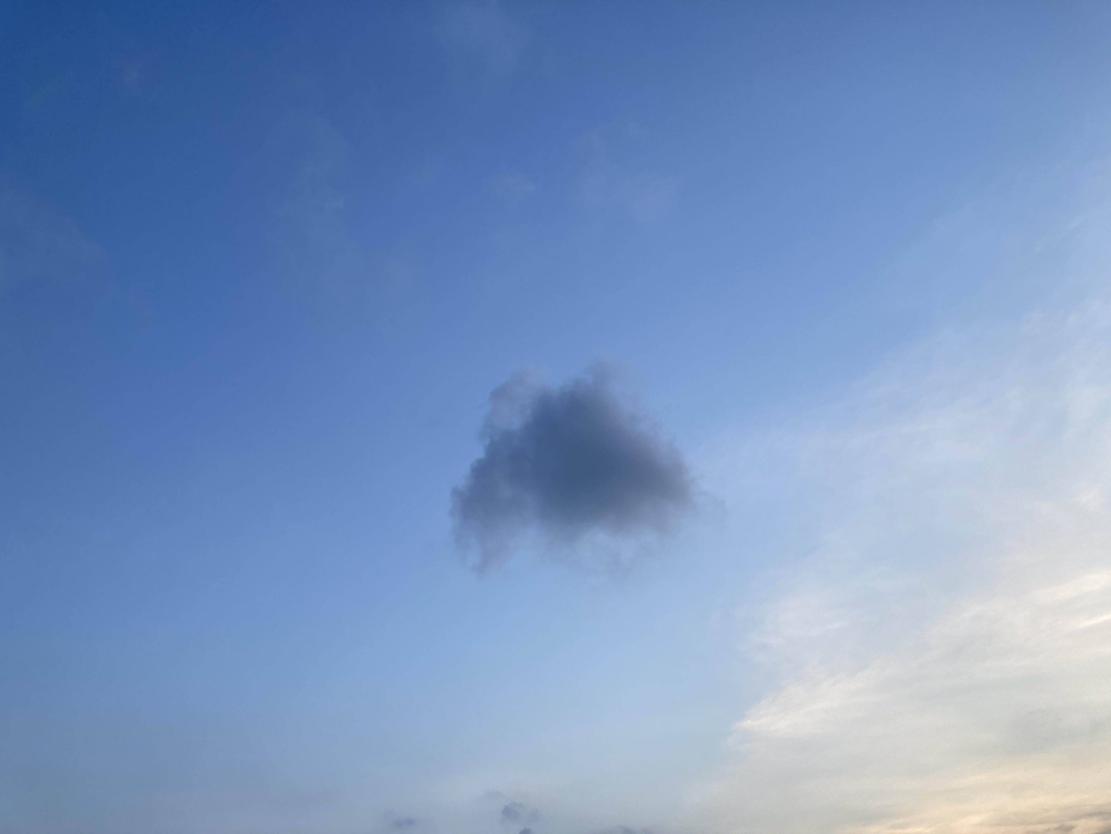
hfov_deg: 63.4
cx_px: 556
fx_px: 899
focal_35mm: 28
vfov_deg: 49.7
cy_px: 417
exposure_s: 1/121
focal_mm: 3.99
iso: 32
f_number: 1.8
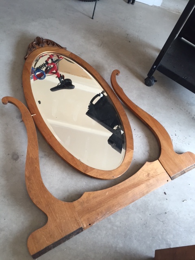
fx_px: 218
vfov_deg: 61.7
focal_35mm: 29
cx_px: 98
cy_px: 130
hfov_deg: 48.2
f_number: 2.2
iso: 40
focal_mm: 4.15
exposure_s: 1/30
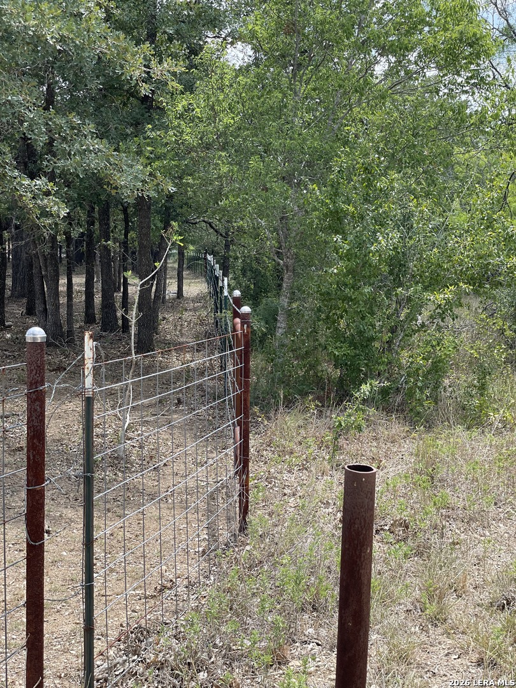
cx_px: 258
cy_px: 344
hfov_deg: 28.0
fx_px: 1034
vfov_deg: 36.8
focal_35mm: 52
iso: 32
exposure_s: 1/505
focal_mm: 6
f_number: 2
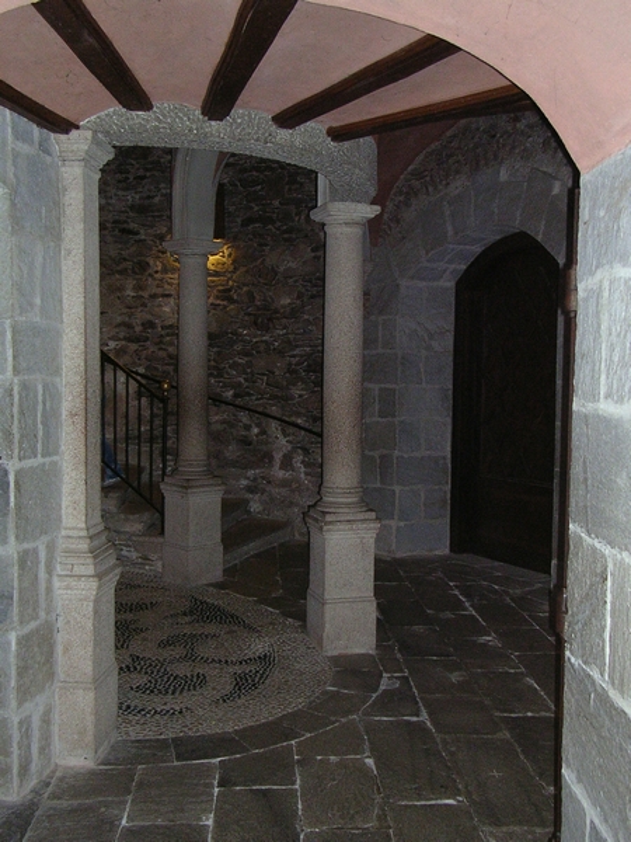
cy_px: 421
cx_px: 316
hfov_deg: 37.7
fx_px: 924
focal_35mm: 38
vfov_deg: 49.0
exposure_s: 1/60.1
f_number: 2.8
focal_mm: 5.8
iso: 400
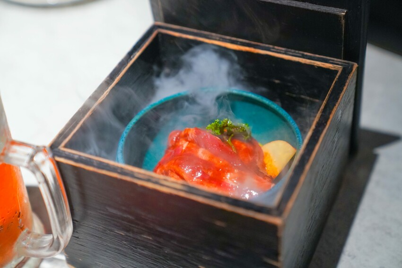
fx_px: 781
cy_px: 134
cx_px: 201
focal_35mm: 70
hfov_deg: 28.9
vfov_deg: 19.4
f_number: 2.8
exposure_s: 1/80
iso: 3200
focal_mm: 70
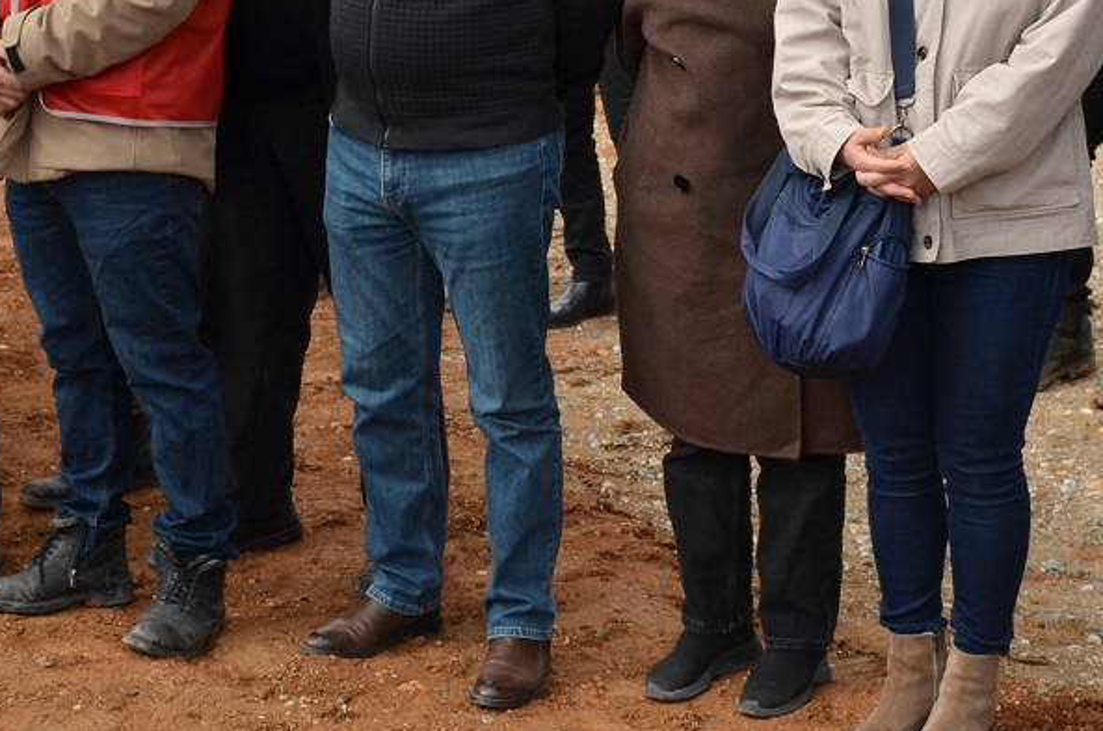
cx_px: 653
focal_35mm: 91
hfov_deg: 22.4
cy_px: 144
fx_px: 2783
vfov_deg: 14.9
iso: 100
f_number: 7.1
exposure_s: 1/200
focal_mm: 24
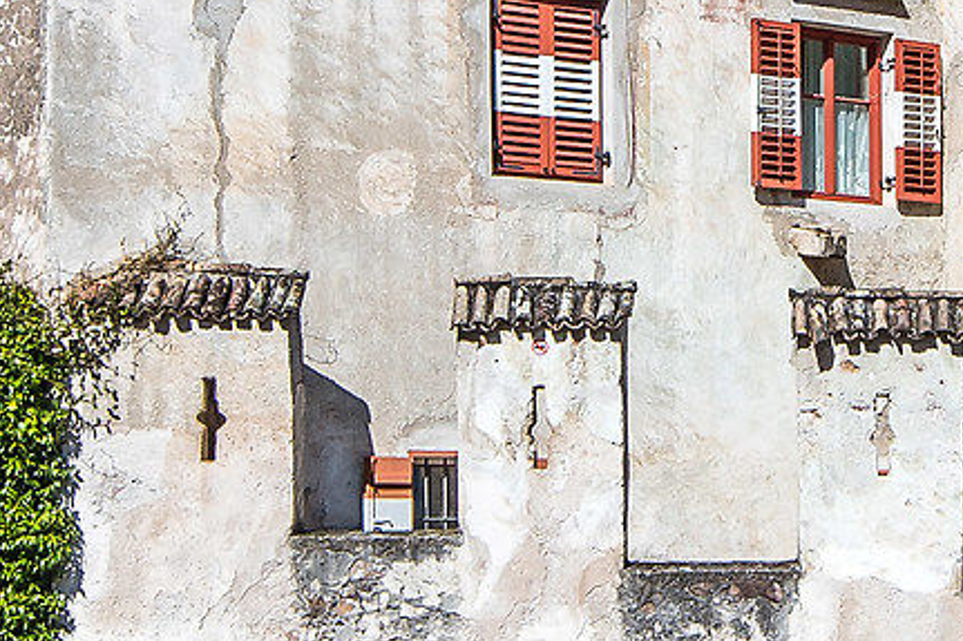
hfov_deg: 25.3
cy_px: 76
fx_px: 2086
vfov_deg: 17.3
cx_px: 831
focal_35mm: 78
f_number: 8
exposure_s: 1/400
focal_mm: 14
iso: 100
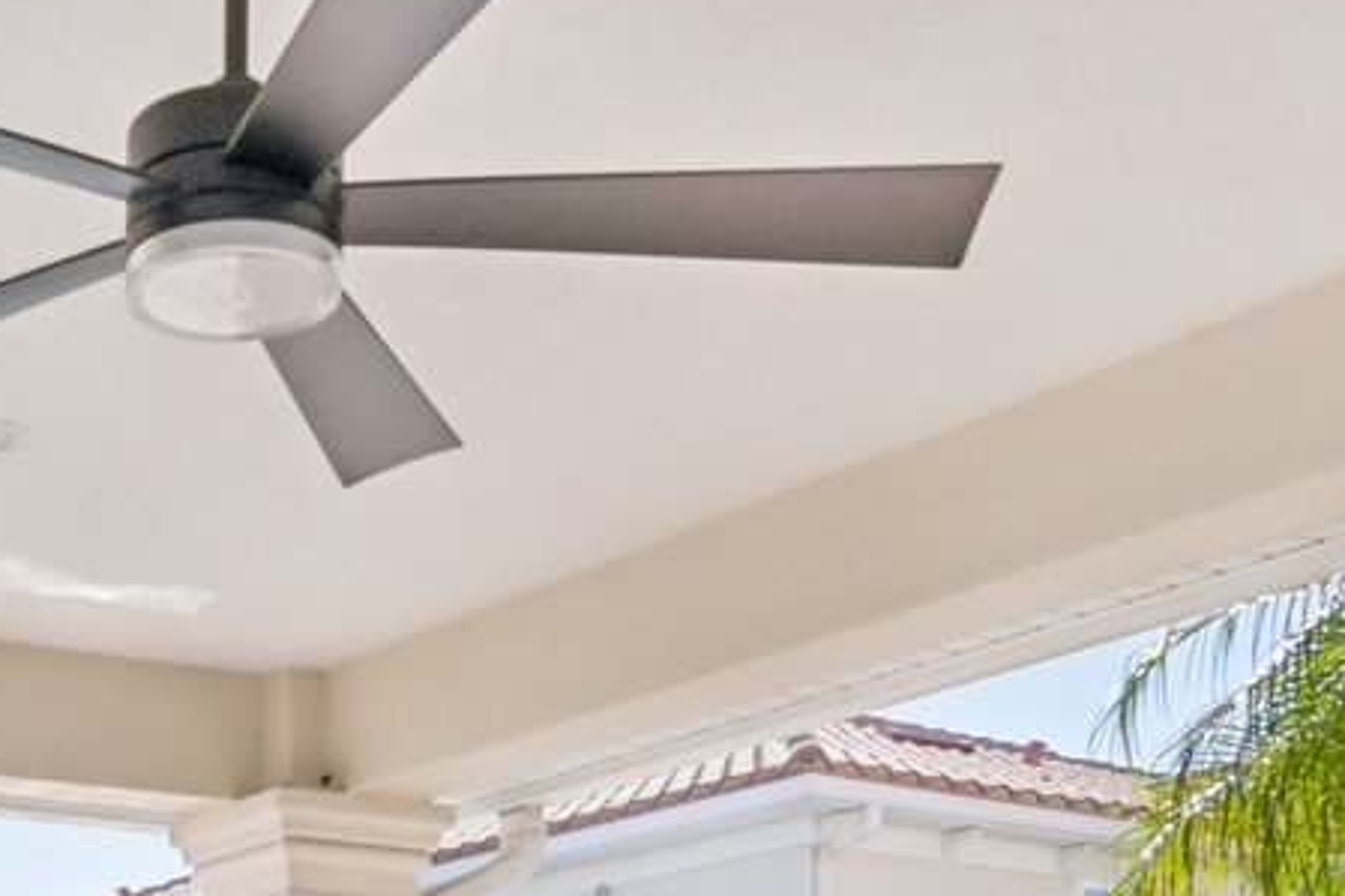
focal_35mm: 73
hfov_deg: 26.0
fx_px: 2726
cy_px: 1383
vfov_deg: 16.8
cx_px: -66
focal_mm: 16
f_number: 8
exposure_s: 1/1000
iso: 400
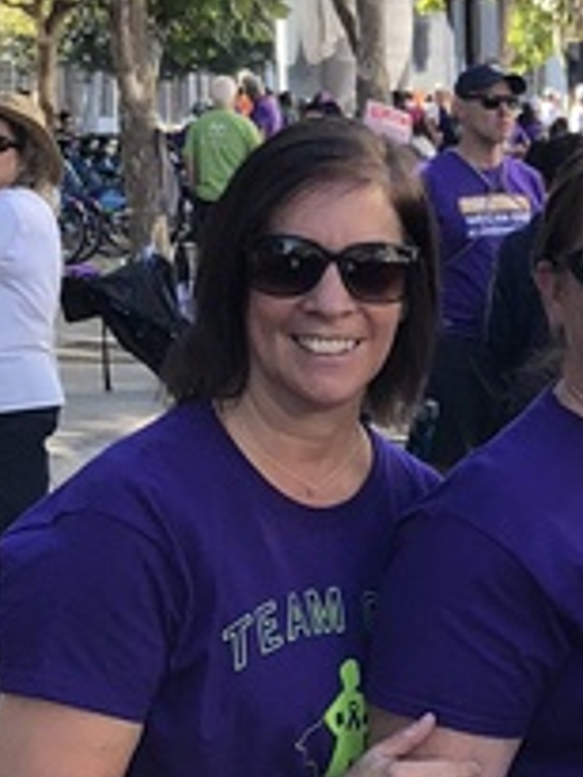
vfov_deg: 15.0
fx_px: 2939
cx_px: 924
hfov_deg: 10.8
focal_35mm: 131
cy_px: 428
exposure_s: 1/298
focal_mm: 3.99
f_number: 1.8
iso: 20
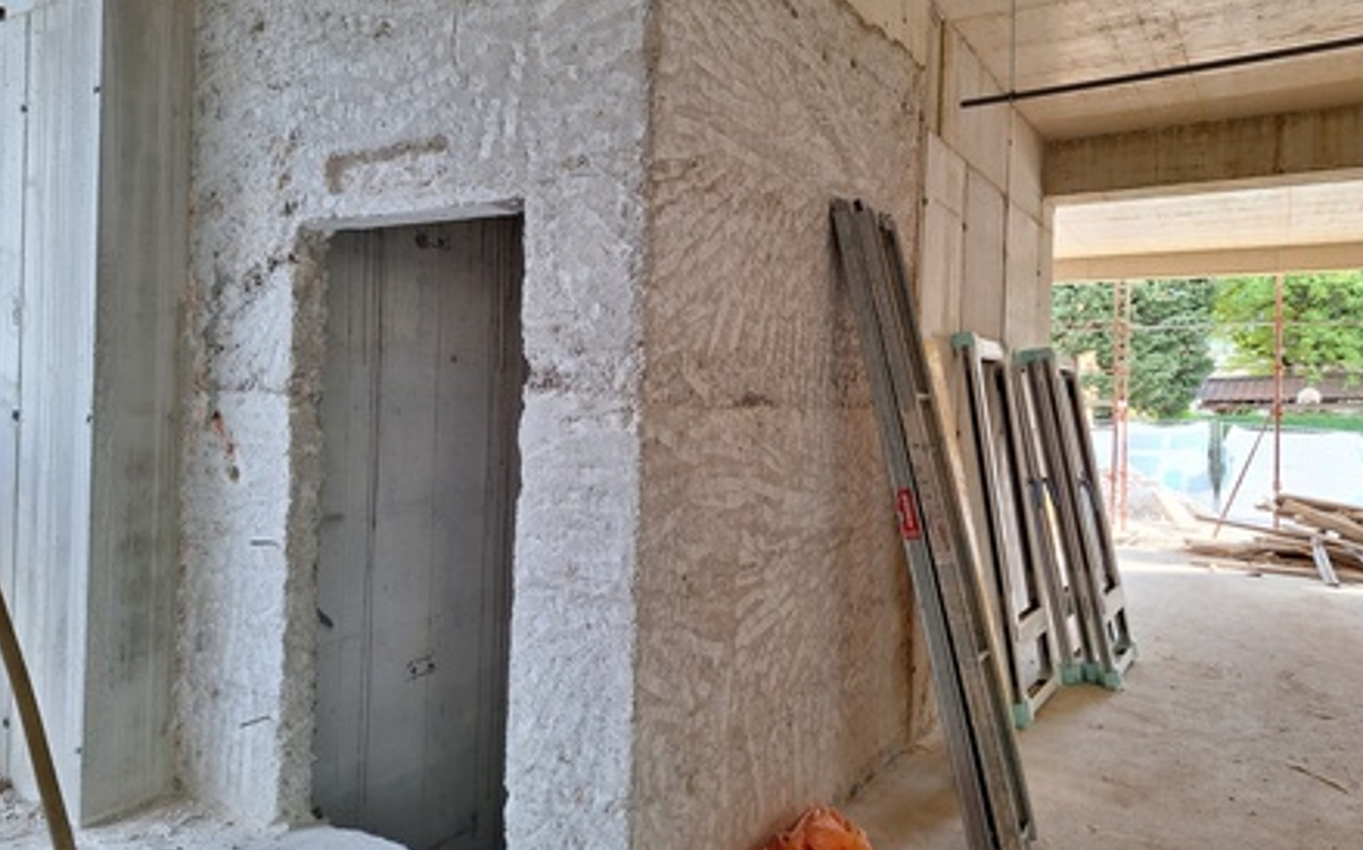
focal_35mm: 25
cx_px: 677
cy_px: 409
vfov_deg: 49.2
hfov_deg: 72.6
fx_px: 928
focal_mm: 5.54
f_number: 1.8
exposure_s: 1/100
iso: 50
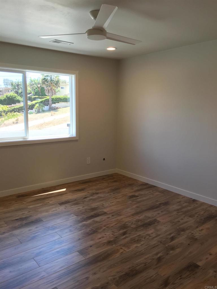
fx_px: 242
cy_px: 144
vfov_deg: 61.7
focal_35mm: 29
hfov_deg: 48.2
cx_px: 108
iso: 32
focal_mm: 4.15
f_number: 2.2
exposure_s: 1/100
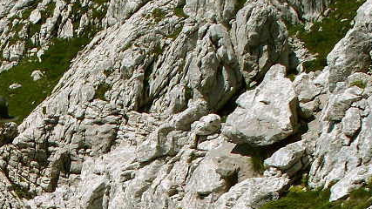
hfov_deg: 14.7
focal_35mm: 144
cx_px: 2
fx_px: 1420
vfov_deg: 8.2
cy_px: 361
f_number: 5
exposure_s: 1/640
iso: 64
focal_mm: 9.86
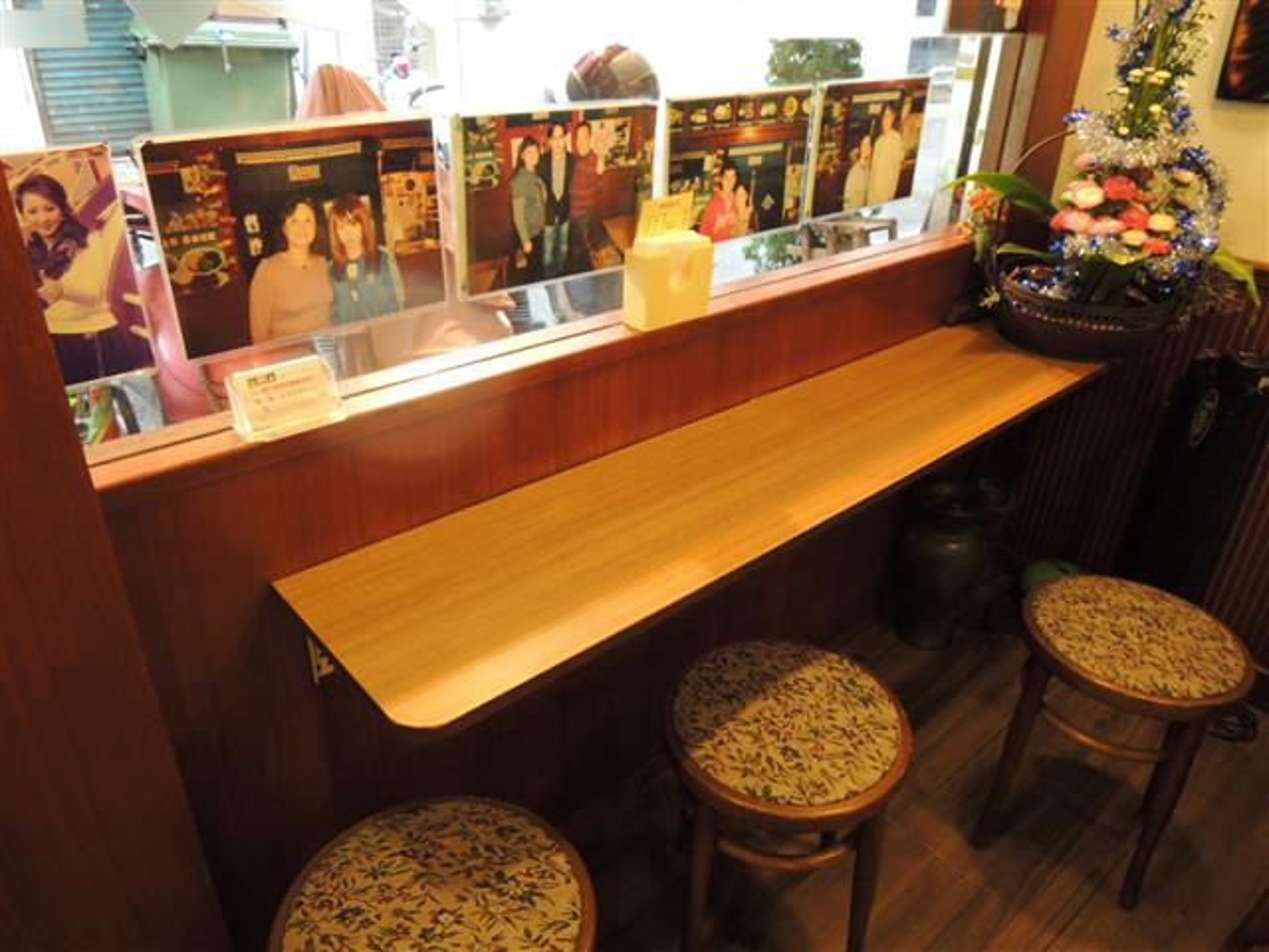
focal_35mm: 24
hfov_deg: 71.6
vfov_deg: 56.8
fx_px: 880
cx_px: 634
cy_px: 476
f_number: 2.8
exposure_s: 1/20
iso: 400
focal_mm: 4.3
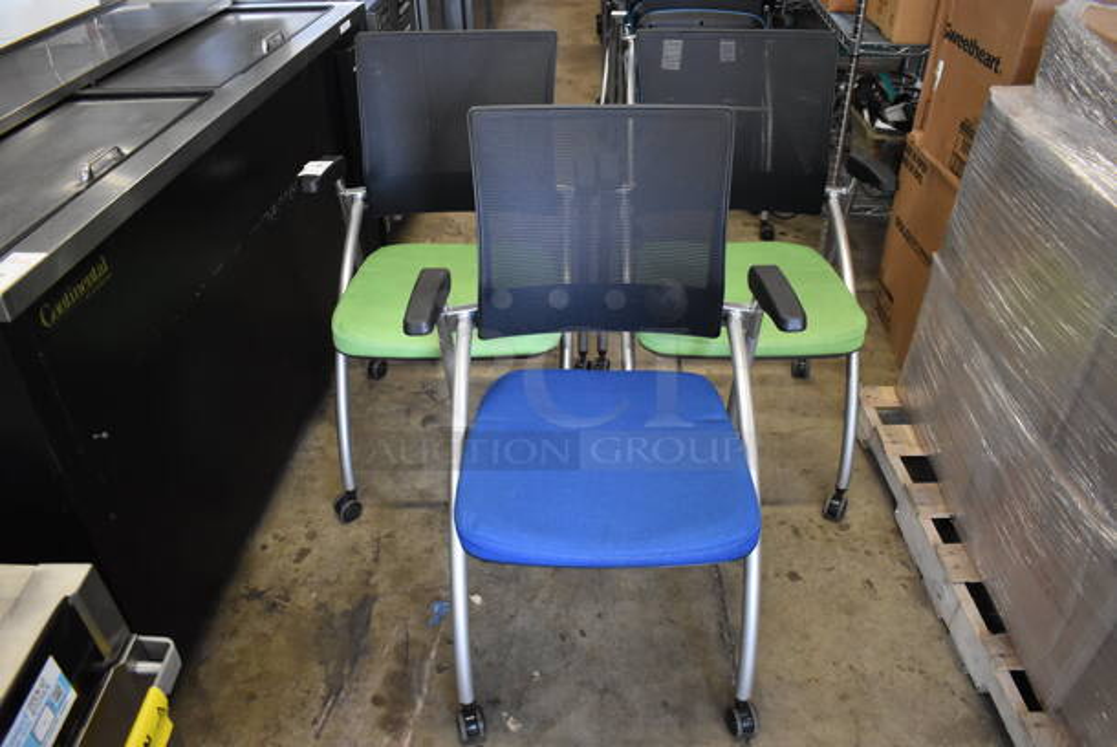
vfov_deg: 48.0
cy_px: 374
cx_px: 558
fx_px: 839
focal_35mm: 27
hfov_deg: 67.3
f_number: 3.5
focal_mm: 18
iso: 2200
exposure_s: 1/125
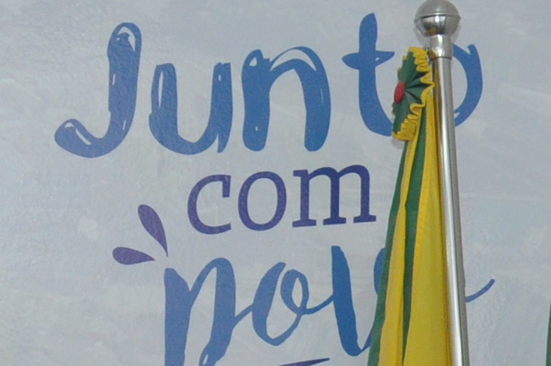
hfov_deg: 7.1
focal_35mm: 289
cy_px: 222
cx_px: 103
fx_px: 4418
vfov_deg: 4.7
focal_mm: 32
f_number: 4.5
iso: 640
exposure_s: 1/125
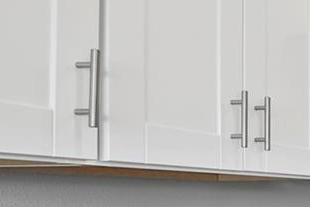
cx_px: 638
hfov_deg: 18.5
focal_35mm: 62
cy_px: 206
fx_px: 534
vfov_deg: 21.2
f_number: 8
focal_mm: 12
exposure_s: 1/5
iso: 400
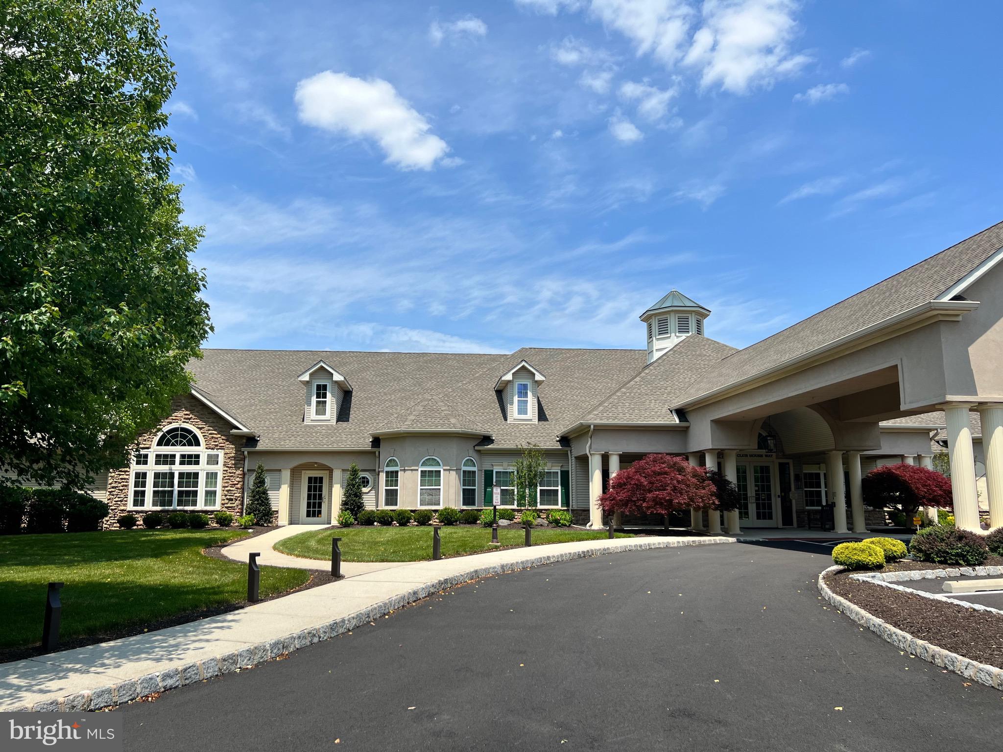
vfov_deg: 53.1
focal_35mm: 26
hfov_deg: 67.3
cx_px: 502
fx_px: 753
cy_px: 376
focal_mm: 5.7
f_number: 1.5
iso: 50
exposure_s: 1/3356
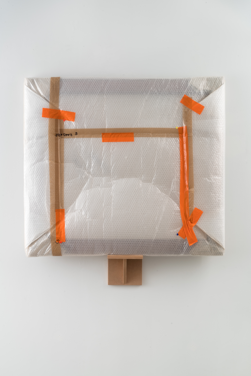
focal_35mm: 46
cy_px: 188
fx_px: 481
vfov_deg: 42.7
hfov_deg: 29.3
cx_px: 126
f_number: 20
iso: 64
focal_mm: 46
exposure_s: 2.5
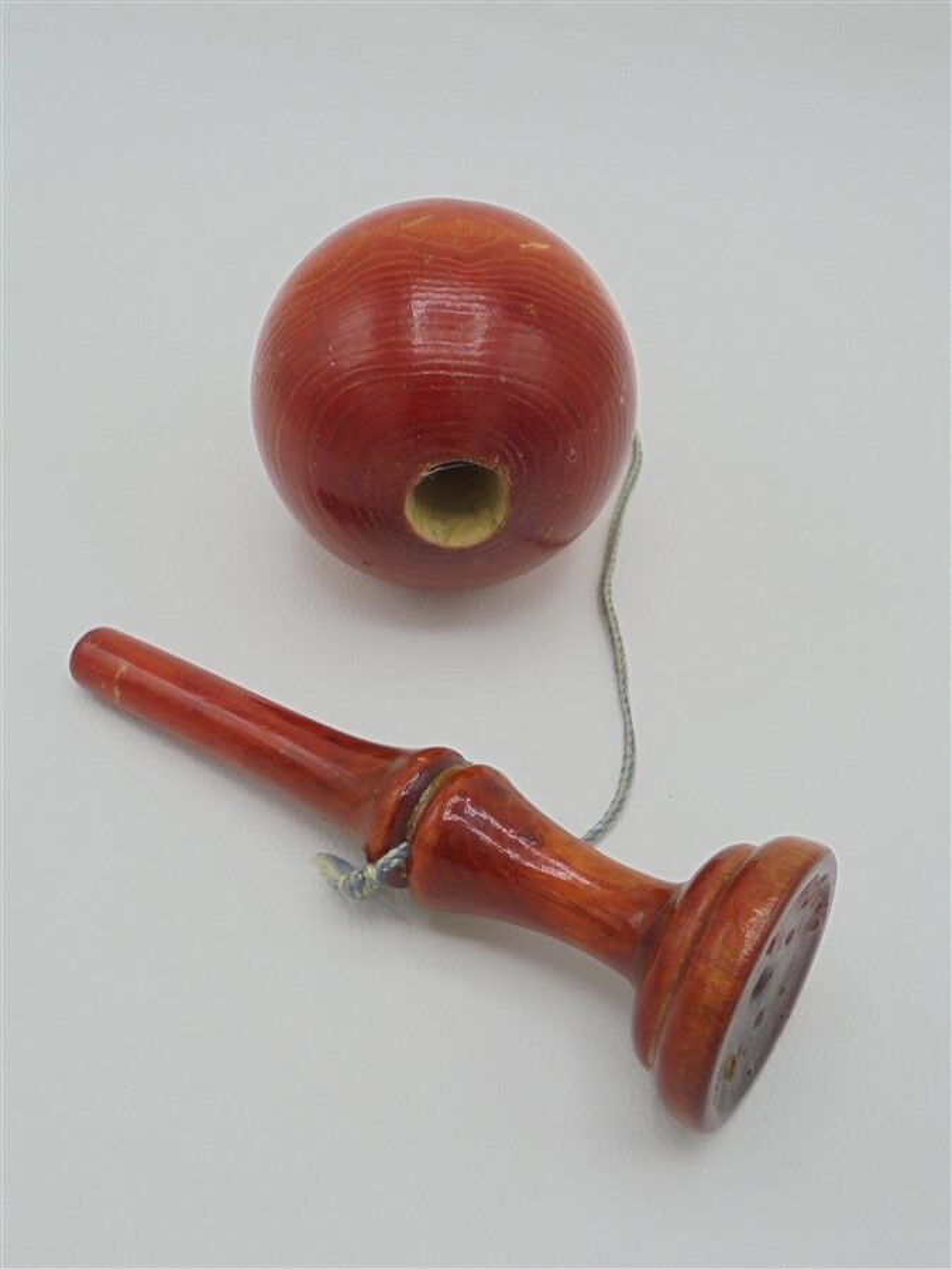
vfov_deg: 49.0
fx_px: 1393
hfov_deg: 37.7
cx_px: 476
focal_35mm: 38
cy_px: 634
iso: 100
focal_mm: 6.9
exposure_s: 1/30
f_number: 4.2
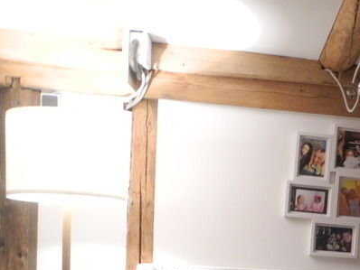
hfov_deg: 24.5
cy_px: 338
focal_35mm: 72
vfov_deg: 19.1
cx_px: 433
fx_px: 749
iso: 400
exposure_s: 1/8
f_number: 2.8
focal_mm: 6
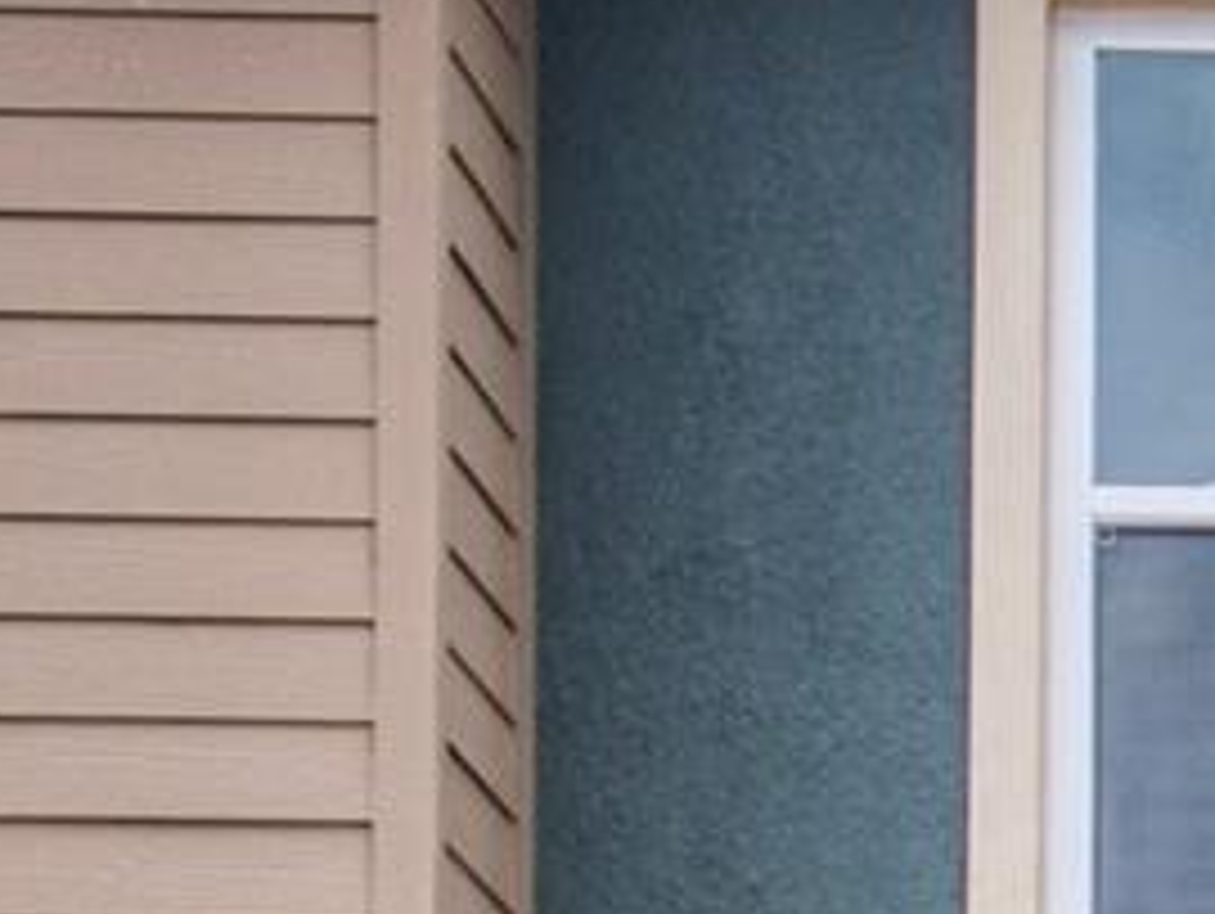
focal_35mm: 284
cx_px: 2549
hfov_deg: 6.7
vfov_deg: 5.2
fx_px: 9977
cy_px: 1693
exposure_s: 1/200
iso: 200
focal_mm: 24
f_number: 8
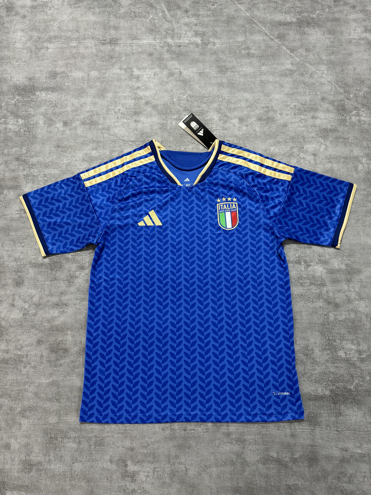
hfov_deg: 56.8
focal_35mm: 24
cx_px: 186
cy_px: 248
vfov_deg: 71.6
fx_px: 343
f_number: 1.78
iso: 400
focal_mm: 6.76
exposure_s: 1/60
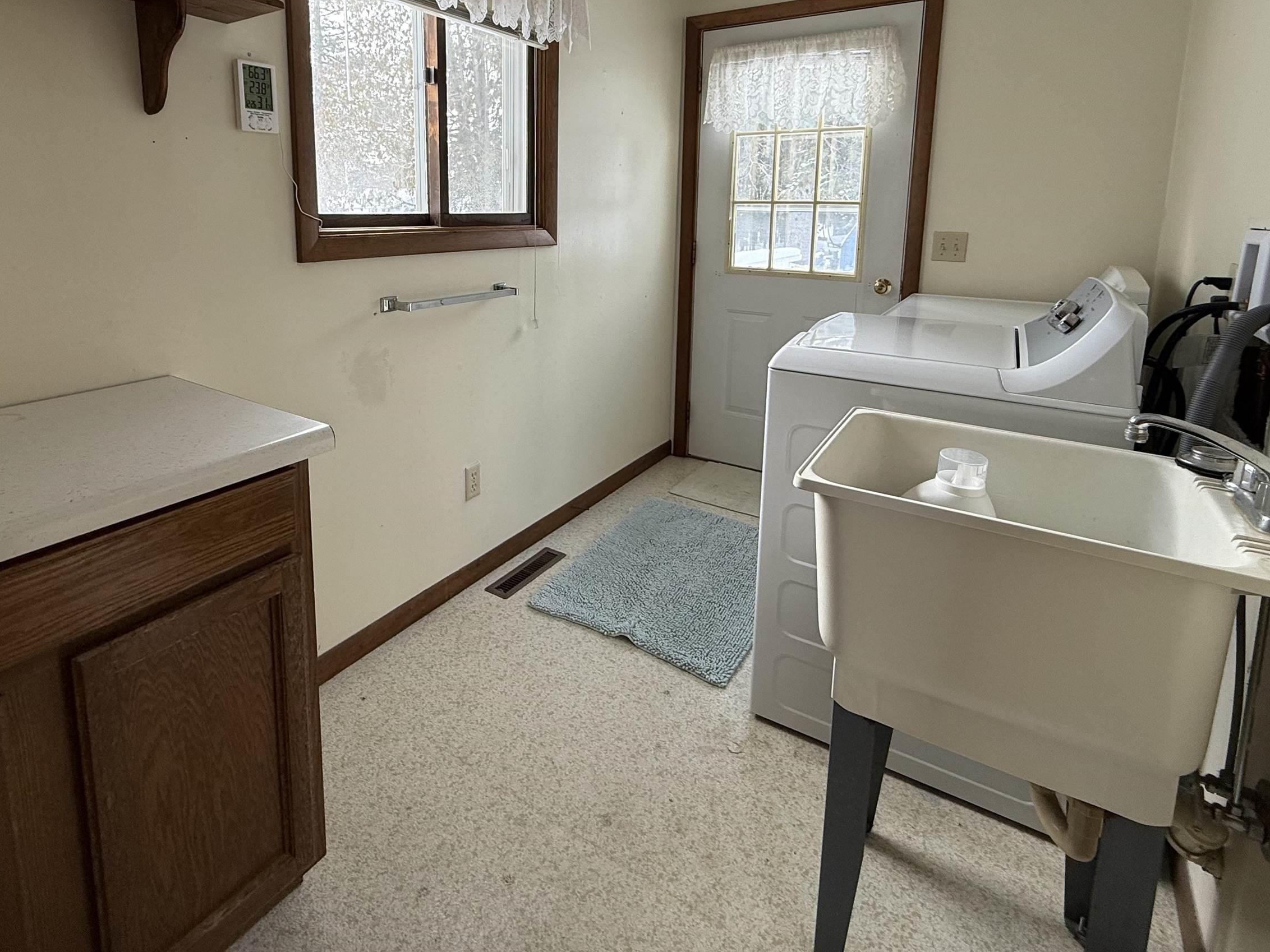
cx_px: 579
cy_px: 307
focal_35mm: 19
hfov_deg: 84.5
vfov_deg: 66.6
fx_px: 697
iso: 64
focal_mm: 2.22
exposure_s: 1/129
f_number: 2.2
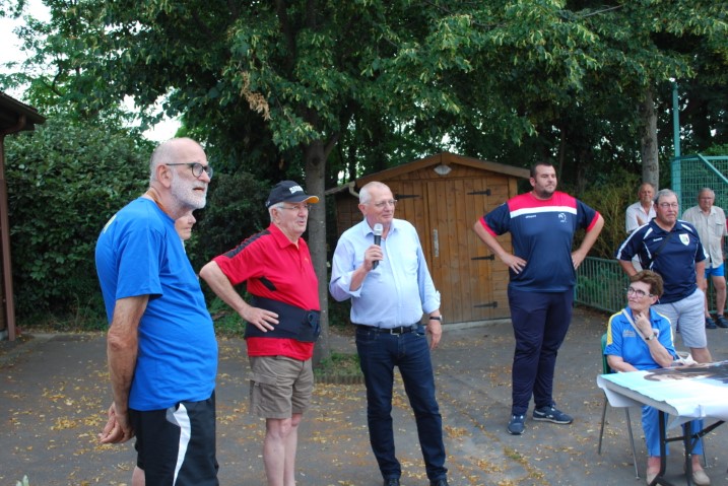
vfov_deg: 36.9
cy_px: 243
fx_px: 728
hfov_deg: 53.1
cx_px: 364
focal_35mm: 36
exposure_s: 1/125
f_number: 5.6
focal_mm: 24
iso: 180
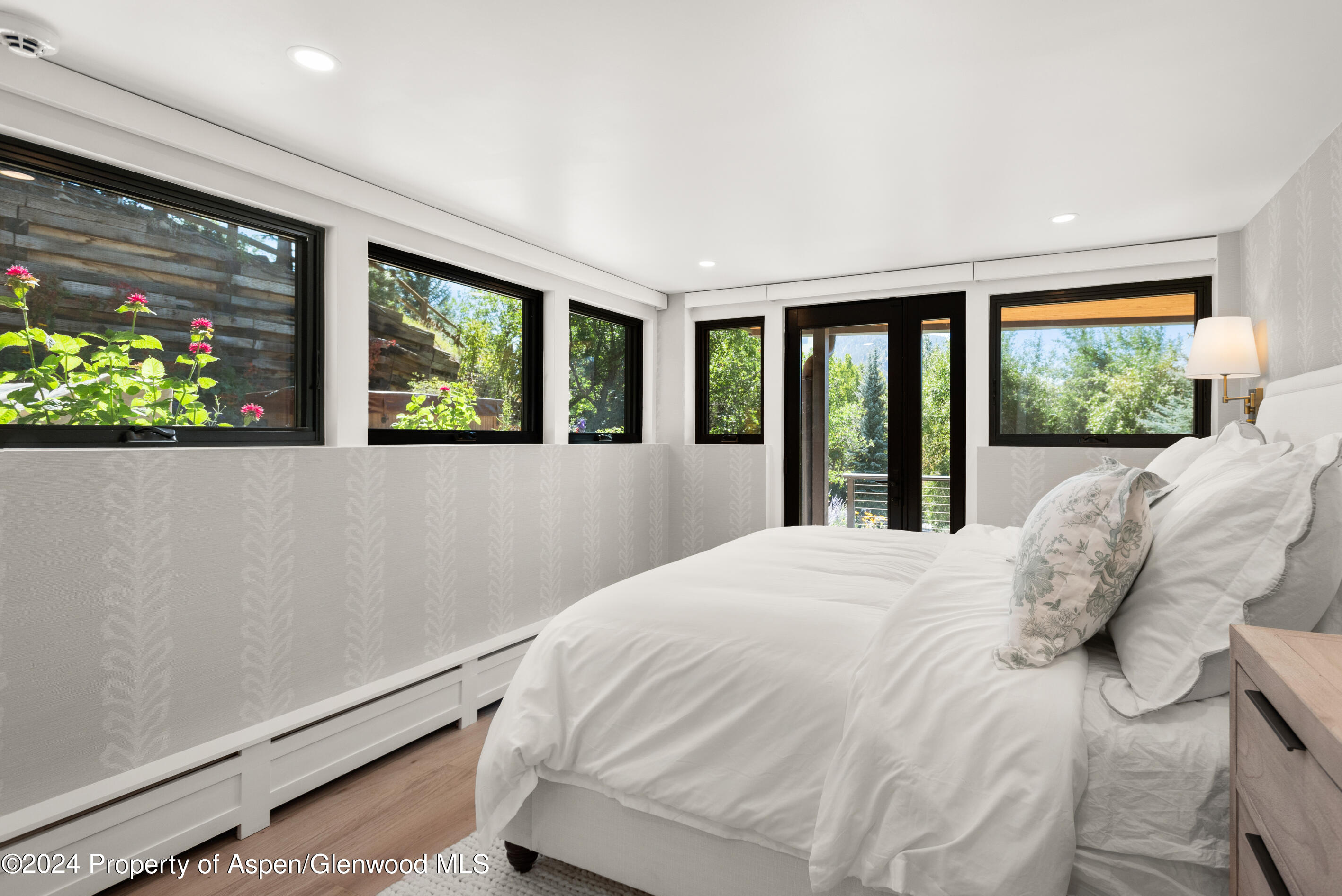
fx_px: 671
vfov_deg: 67.4
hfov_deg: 89.9
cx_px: 710
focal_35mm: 18
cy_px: 433
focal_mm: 17
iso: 500
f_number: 7.1
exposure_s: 1/50
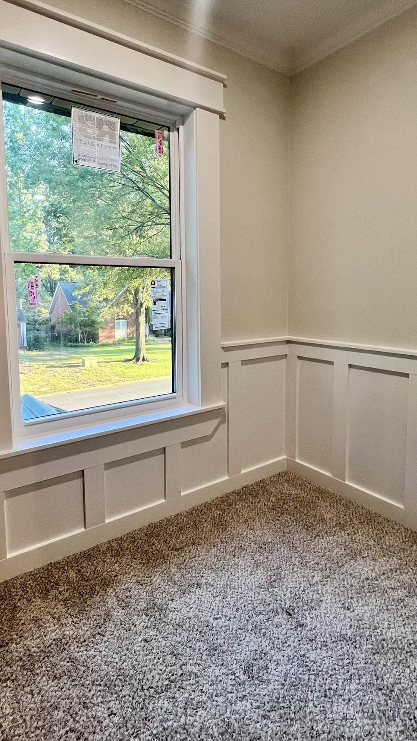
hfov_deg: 58.3
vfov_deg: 89.3
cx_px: 199
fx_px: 373
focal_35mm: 19
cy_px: 332
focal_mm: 1.57
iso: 160
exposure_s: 1/120
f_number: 1.8
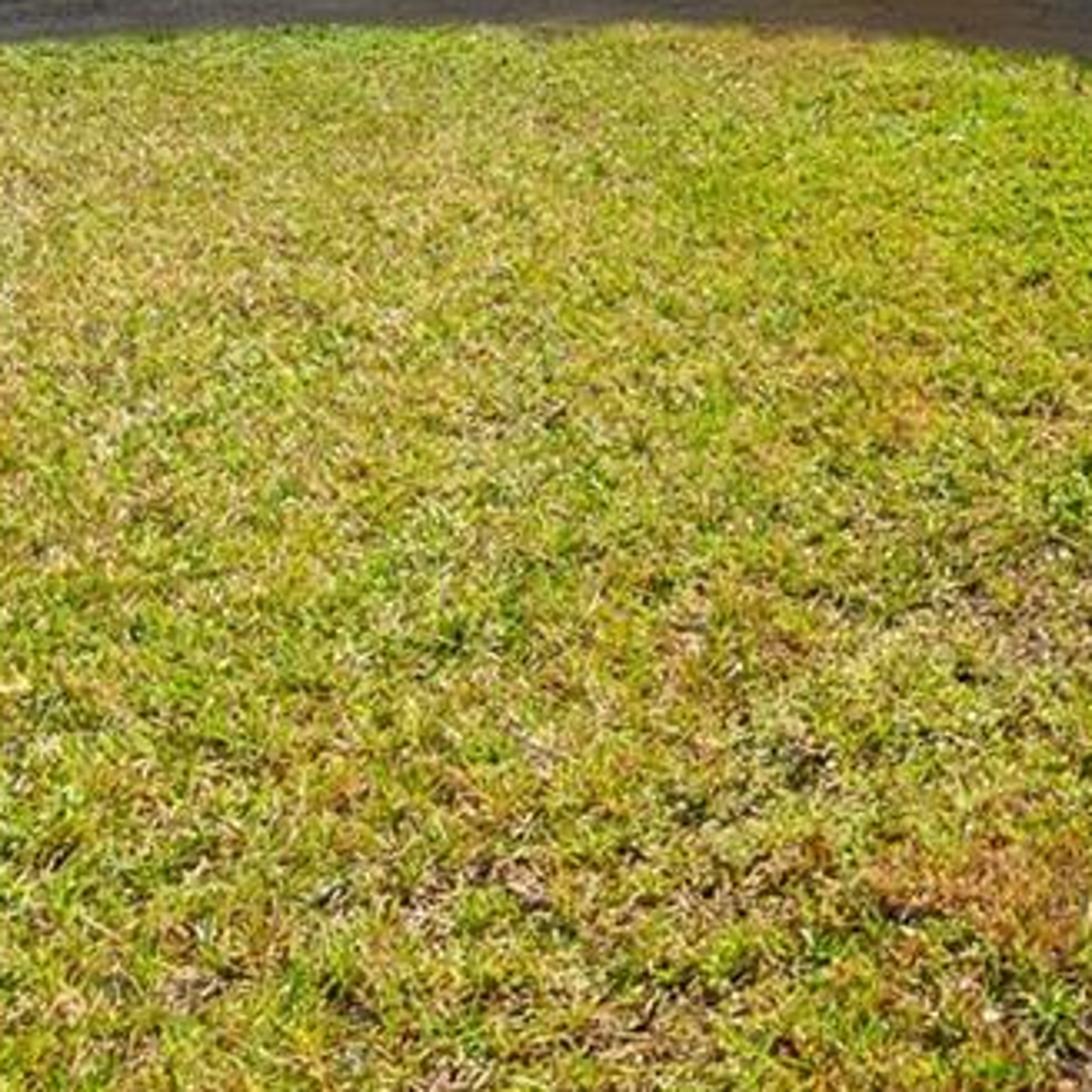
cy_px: -419
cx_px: 1611
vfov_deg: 24.7
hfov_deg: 23.8
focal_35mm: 58
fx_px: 2070
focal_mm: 14
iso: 100
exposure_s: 1/250
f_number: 7.1
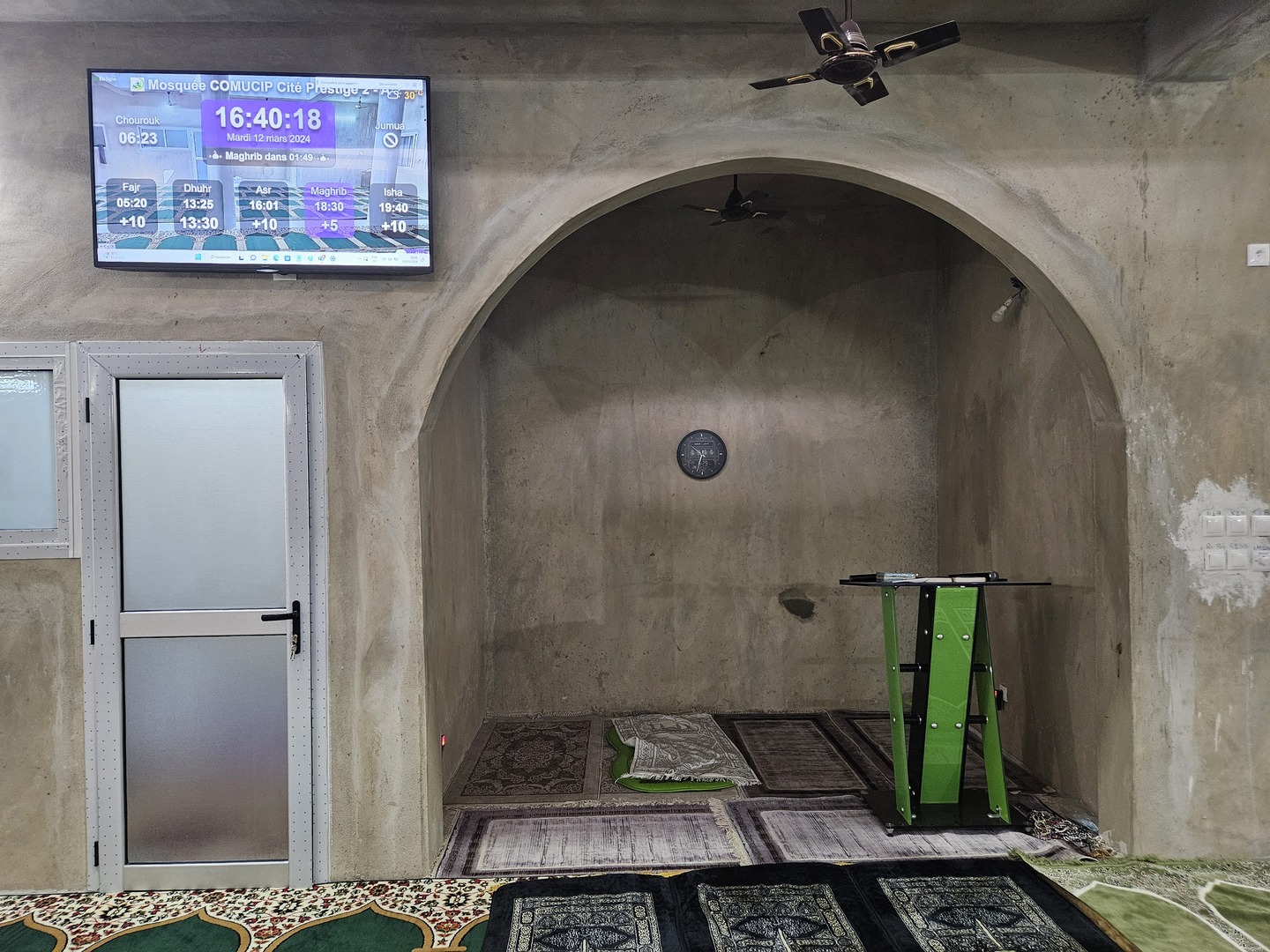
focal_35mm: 23
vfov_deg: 58.9
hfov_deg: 73.9
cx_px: 635
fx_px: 844
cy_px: 476
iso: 640
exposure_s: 1/33
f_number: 1.8
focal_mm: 5.4
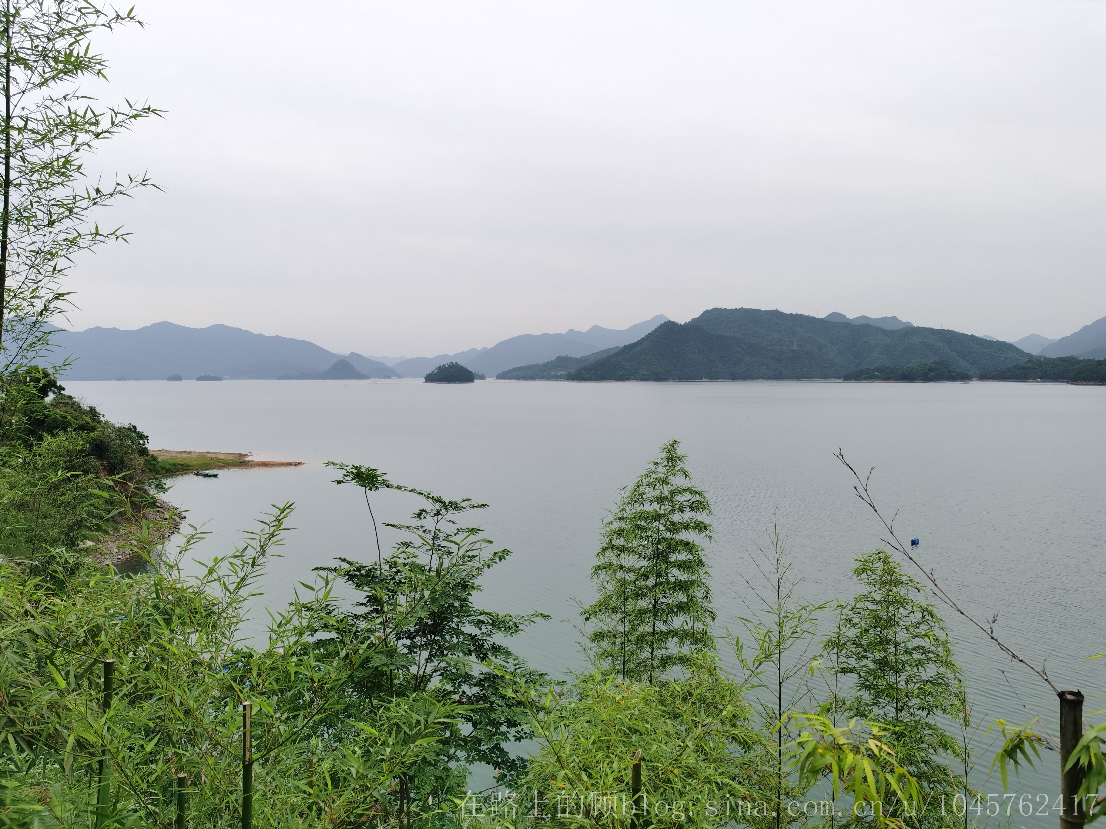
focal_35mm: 27
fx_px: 863
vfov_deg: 51.4
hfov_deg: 65.3
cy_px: 414
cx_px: 553
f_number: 1.6
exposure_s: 1/217
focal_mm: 5.56
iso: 50
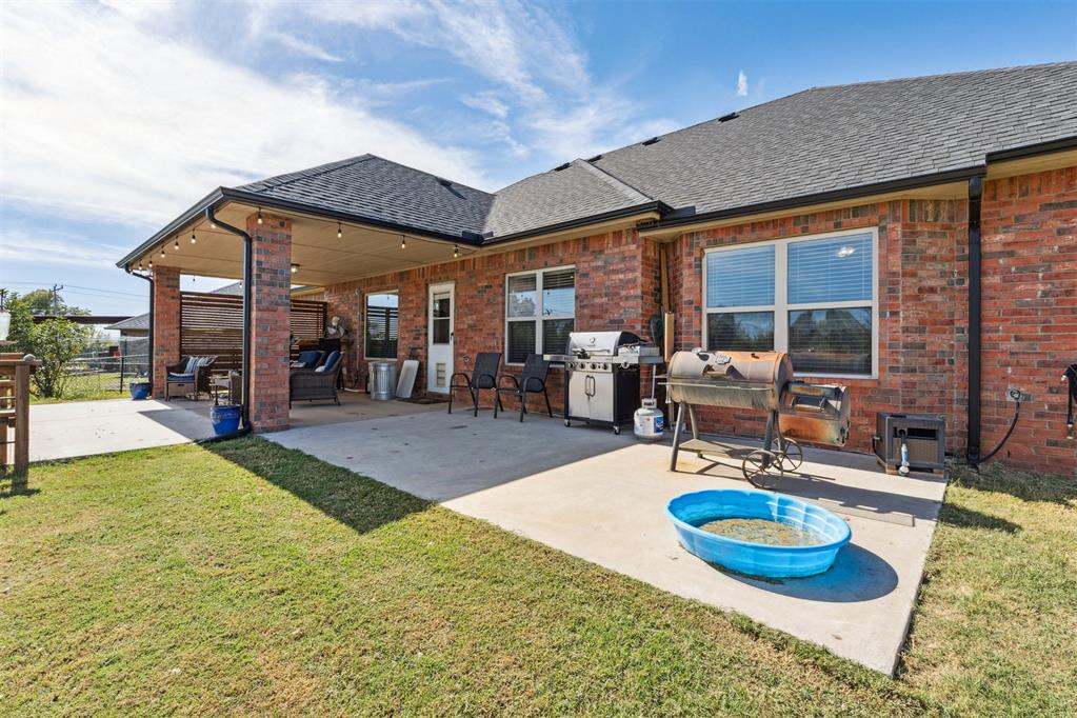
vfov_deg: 73.1
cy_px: 359
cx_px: 538
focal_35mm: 16
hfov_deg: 96.0
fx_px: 485
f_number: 8
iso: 200
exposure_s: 1/640
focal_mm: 10.8
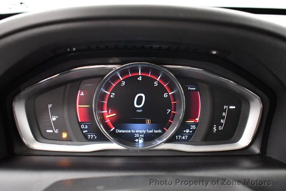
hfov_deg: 53.1
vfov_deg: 37.0
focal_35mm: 36
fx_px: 286
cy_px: 96
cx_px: 143
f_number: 3.5
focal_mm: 18
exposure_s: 1/60
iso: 5600
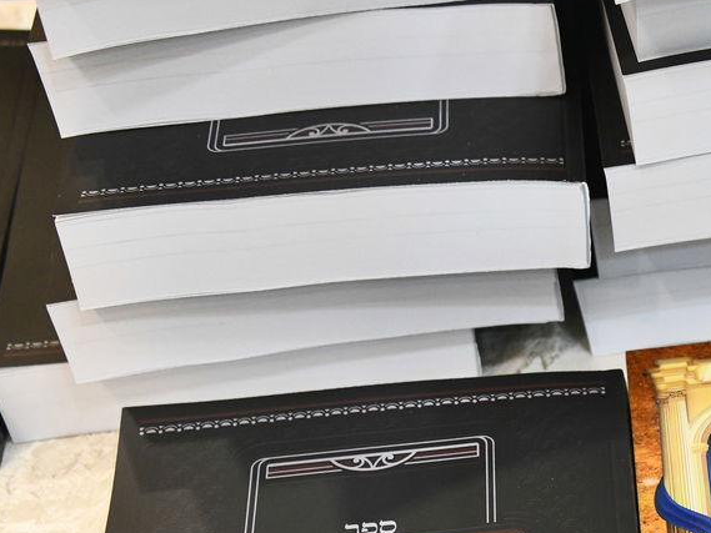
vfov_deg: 14.0
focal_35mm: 104
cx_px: 871
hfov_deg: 17.9
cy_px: 531
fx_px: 2137
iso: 3200
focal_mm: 44
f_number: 5.6
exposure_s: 1/125
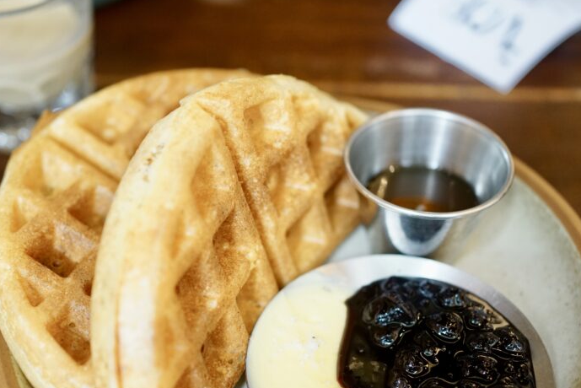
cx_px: 264
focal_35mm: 52
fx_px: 840
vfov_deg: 25.9
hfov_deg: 38.1
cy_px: 264
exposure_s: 1/80
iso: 2000
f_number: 2.5
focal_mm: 35
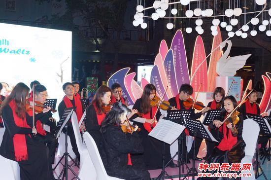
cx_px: 136
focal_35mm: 39
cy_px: 90
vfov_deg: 34.1
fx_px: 293
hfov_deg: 49.6
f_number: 6.3
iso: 800
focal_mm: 26
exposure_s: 1/100
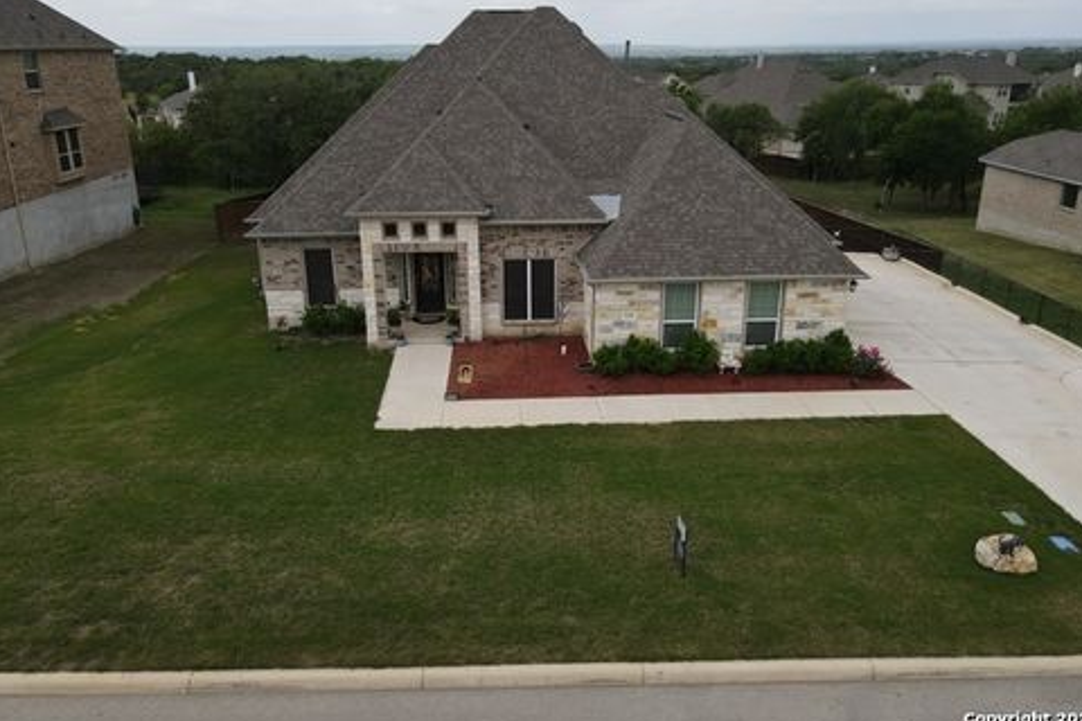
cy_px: 328
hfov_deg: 69.4
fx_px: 781
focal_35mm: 26
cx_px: 541
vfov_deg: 49.5
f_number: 2.8
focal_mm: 4.5
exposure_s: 1/640
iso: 100
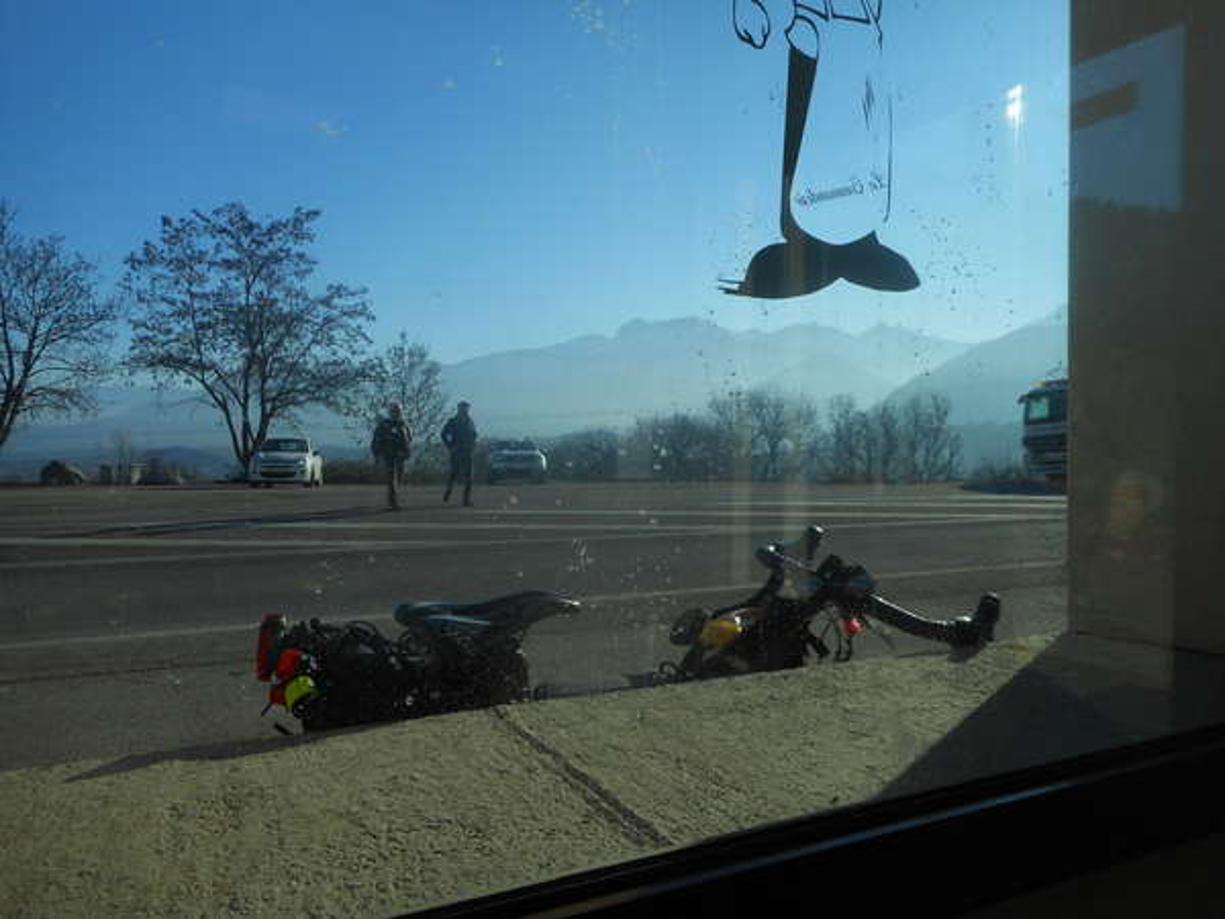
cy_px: 460
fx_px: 885
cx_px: 612
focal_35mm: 25
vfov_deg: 54.9
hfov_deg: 69.4
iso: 80
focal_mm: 4.5
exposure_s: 1/1250
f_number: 3.7
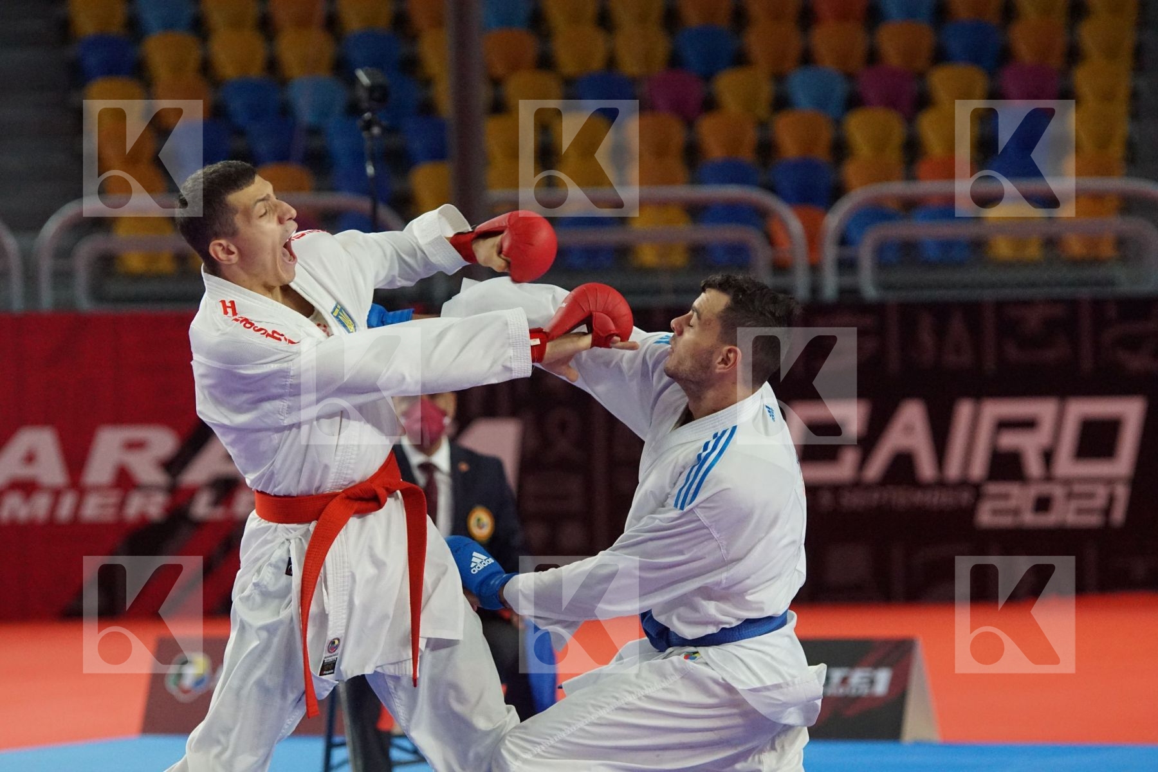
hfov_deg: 10.2
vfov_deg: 6.8
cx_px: 579
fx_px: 6513
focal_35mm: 202
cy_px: 386
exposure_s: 1/2000
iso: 3200
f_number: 2.8
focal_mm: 135
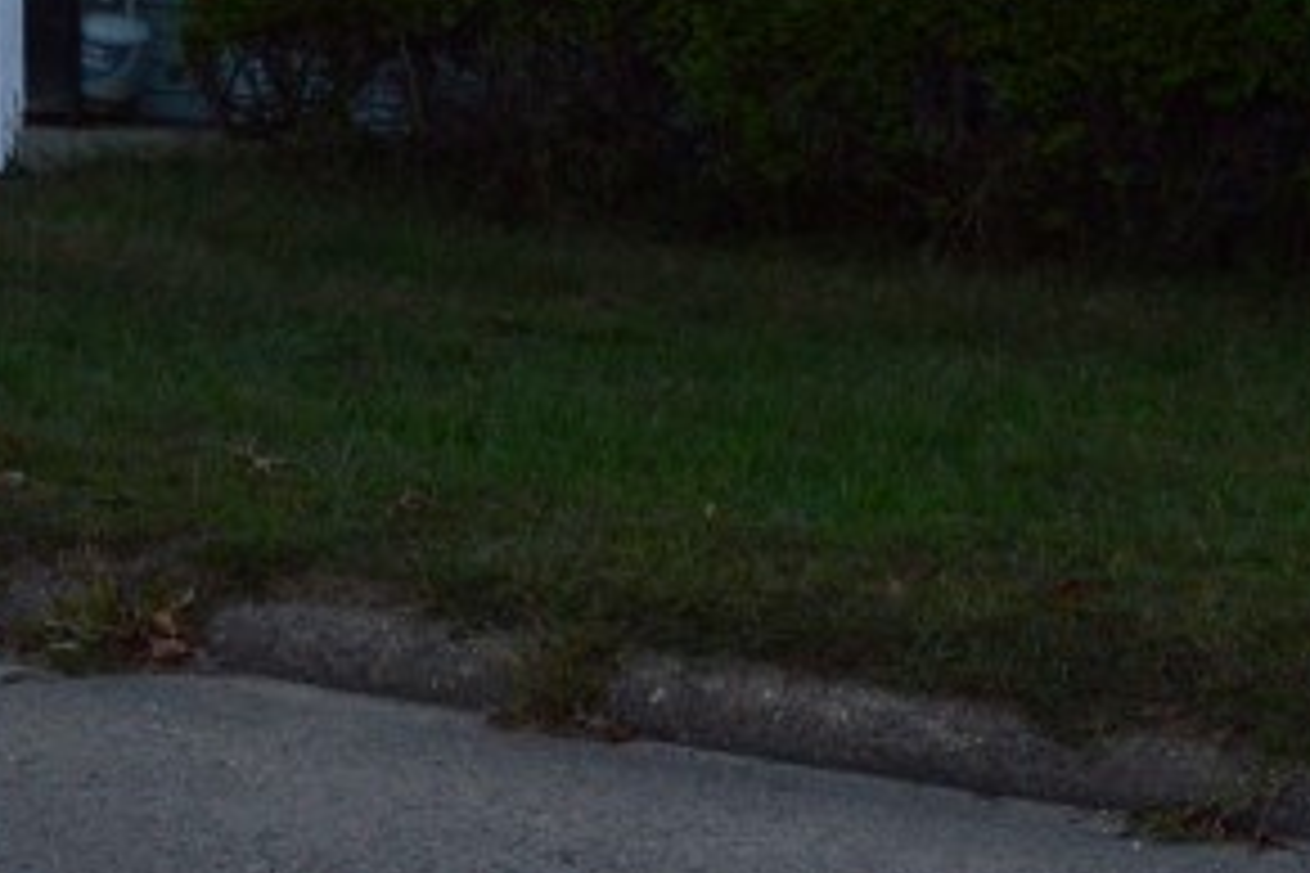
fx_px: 4221
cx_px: 729
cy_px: -551
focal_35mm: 116
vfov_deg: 11.2
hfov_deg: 17.6
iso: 400
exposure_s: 1/200
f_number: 10
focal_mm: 22
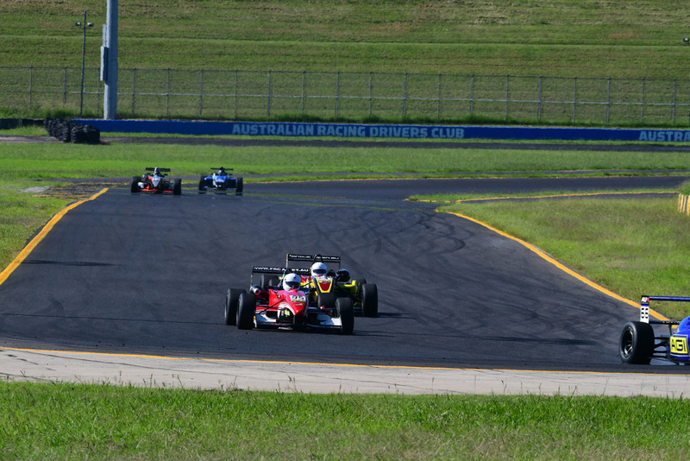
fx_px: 9203
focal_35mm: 480
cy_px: 230
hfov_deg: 4.3
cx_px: 345
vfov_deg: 2.9
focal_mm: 320
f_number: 13
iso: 500
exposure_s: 1/640
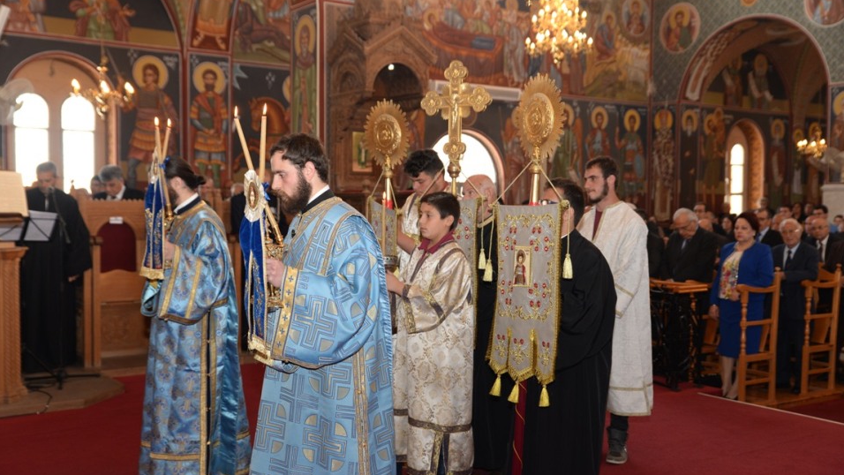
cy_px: 247
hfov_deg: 50.5
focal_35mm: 40
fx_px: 895
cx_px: 422
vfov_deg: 29.7
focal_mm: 38
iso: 400
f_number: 4
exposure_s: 1/80
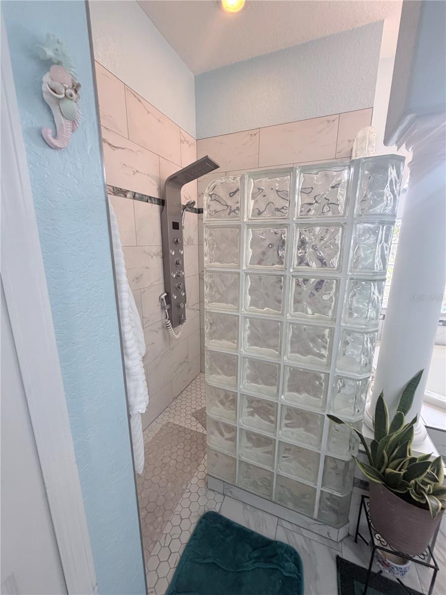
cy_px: 298
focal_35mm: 14
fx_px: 241
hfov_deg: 85.7
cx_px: 223
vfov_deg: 102.1
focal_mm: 2.22
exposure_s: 1/60
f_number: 2.2
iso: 250
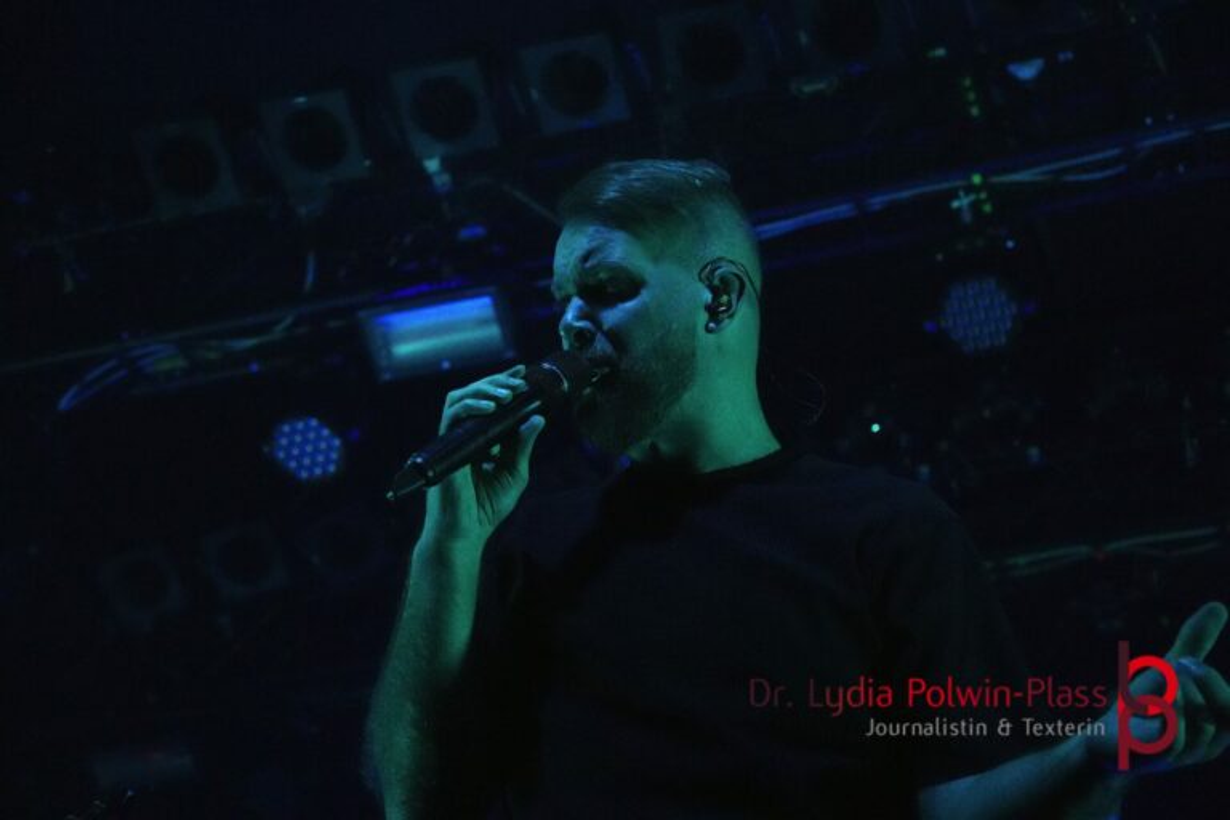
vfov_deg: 17.8
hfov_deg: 26.5
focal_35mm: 76
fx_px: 2614
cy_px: 410
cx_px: 615
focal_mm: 51
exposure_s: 1/160
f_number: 4.5
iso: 6400
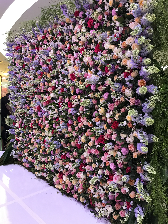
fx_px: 181
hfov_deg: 49.7
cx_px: 84
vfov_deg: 63.4
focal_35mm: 28
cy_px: 112
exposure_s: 1/20
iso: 32
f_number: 1.8
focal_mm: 3.99
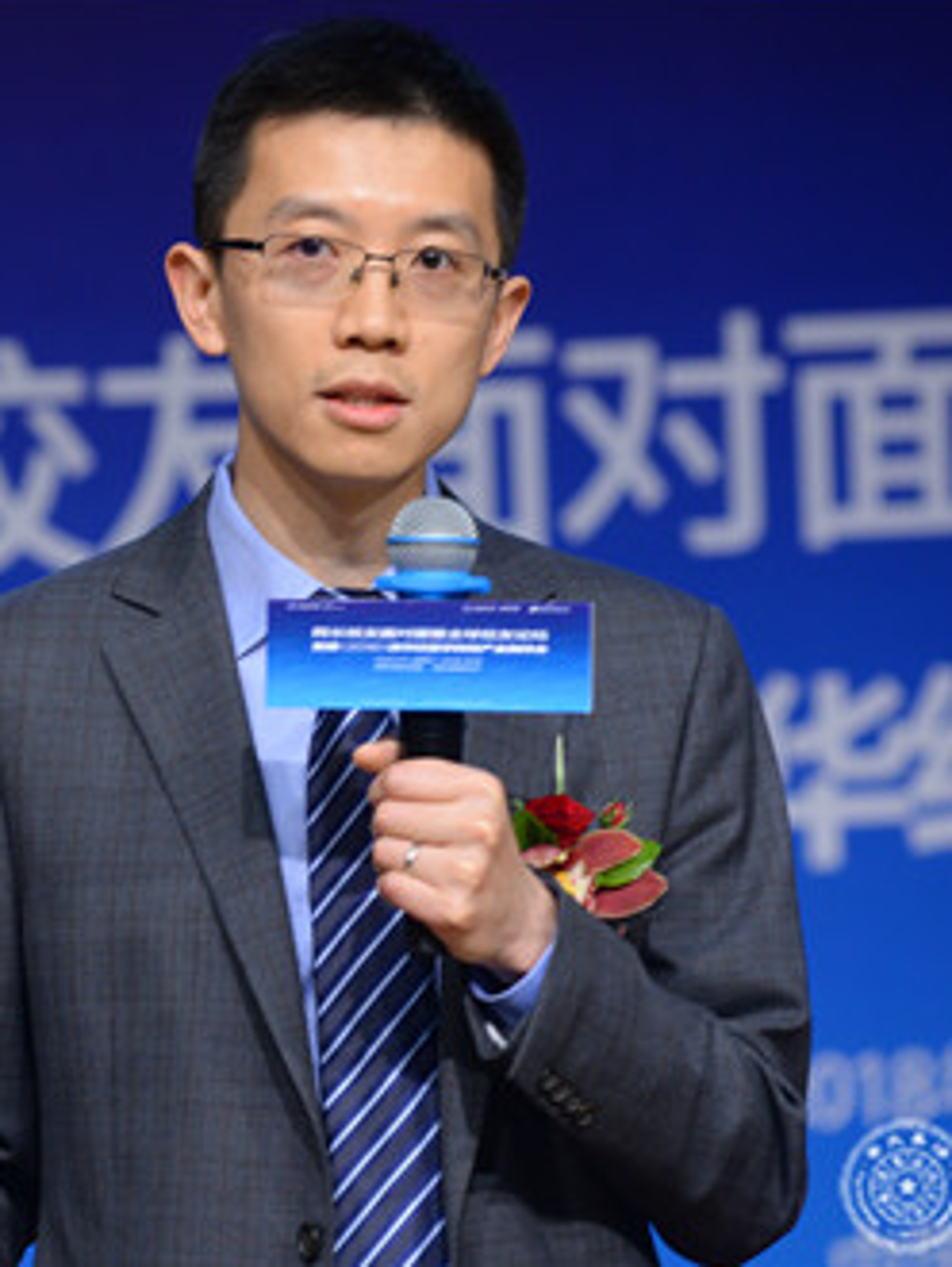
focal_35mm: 291
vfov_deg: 6.8
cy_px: 632
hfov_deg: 5.1
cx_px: 338
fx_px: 10657
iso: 1600
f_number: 5
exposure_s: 1/125
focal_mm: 200
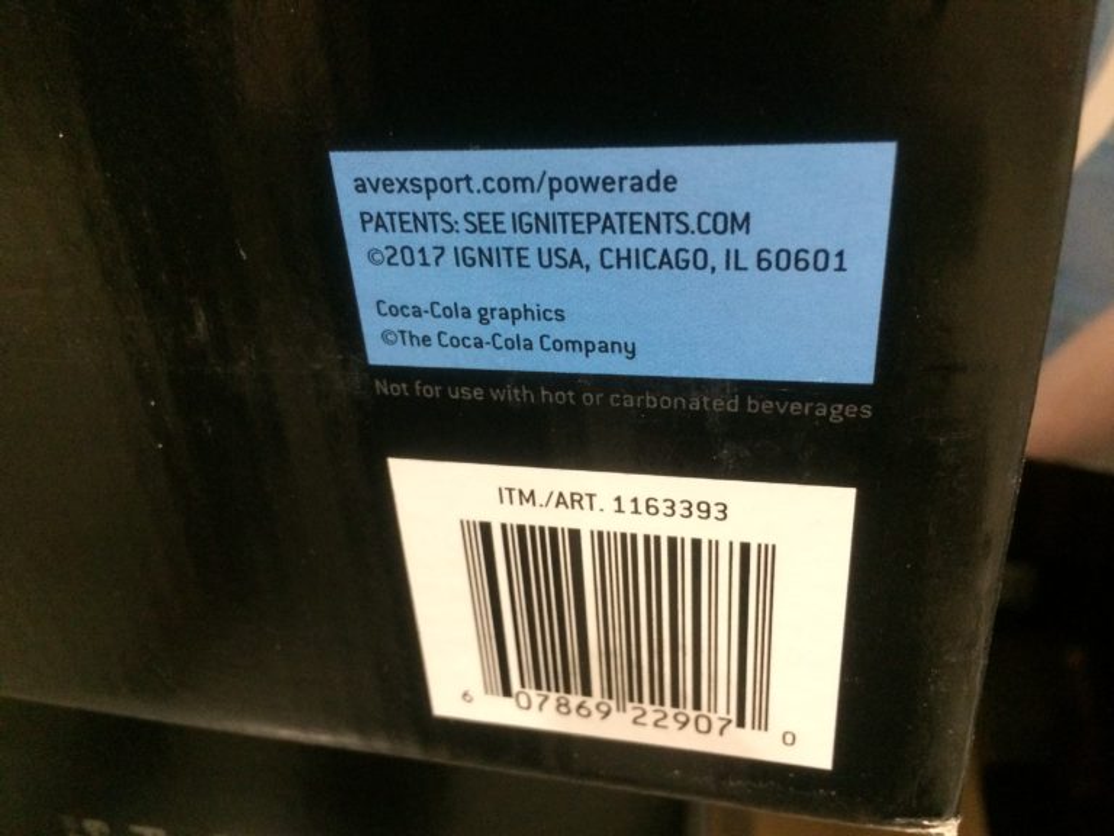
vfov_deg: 48.2
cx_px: 557
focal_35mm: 29
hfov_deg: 61.7
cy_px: 418
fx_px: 933
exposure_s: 1/30
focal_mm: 4.15
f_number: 2.2
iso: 320
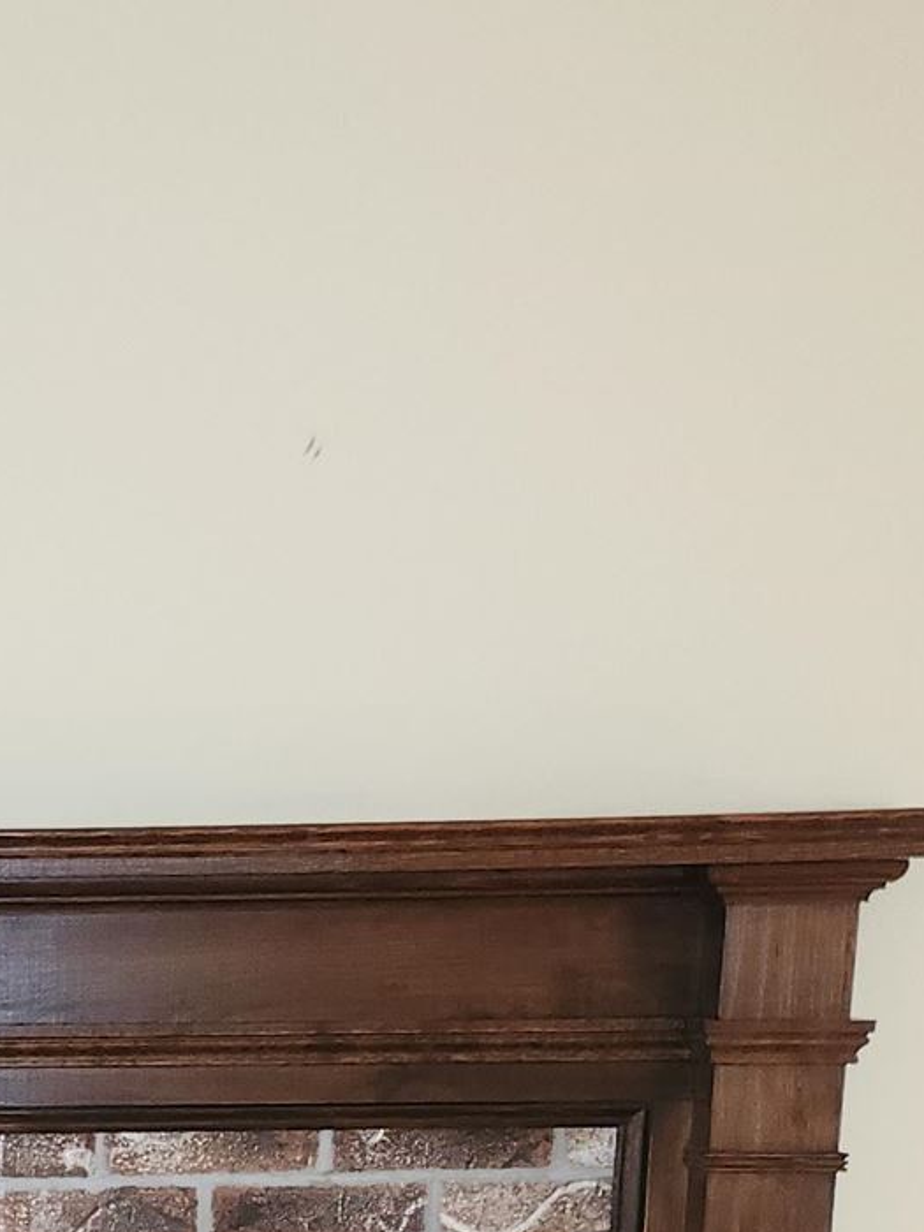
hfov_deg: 17.7
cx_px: -190
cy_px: 1507
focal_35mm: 79
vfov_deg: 22.6
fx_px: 2812
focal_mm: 5
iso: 160
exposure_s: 1/10
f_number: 1.8
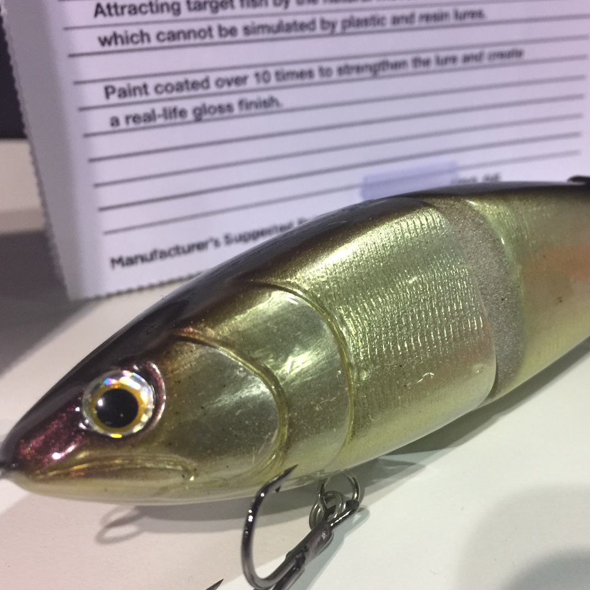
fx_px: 771
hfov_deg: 41.2
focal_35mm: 40
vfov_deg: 41.8
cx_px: 404
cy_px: 330
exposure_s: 1/15
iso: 80
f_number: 2.2
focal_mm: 4.15
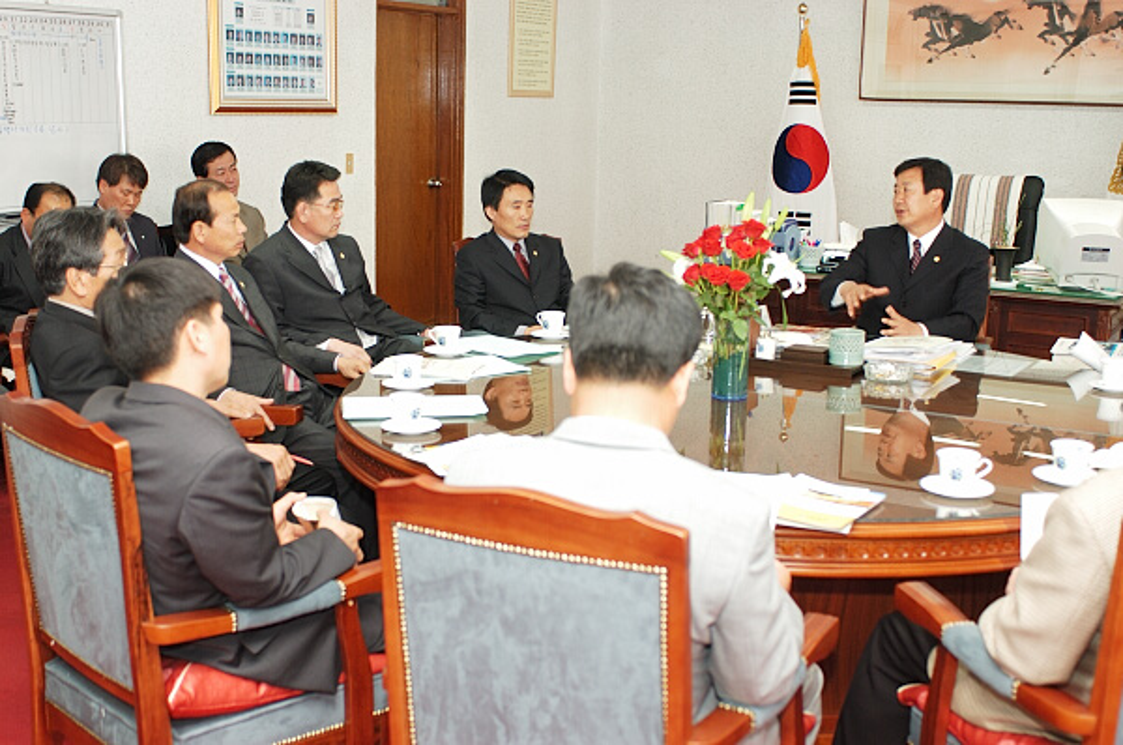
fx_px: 1308
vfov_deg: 31.8
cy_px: 372
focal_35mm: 42
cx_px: 562
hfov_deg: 46.5
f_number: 2.8
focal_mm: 28
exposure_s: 1/60
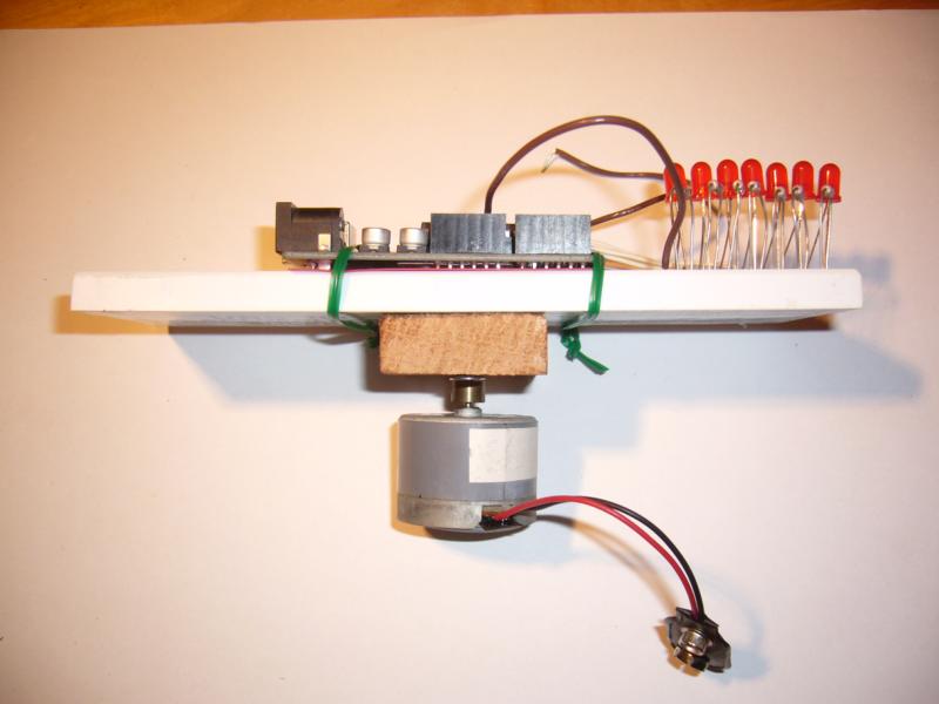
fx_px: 949
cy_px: 352
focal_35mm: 35
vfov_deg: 40.7
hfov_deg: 52.6
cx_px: 470
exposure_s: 1/50
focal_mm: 5.8
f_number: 2.8
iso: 100
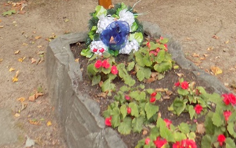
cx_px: 153
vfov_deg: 16.2
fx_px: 495
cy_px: -33
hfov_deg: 26.7
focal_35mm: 77
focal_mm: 4
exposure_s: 1/100
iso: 80
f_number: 3.1
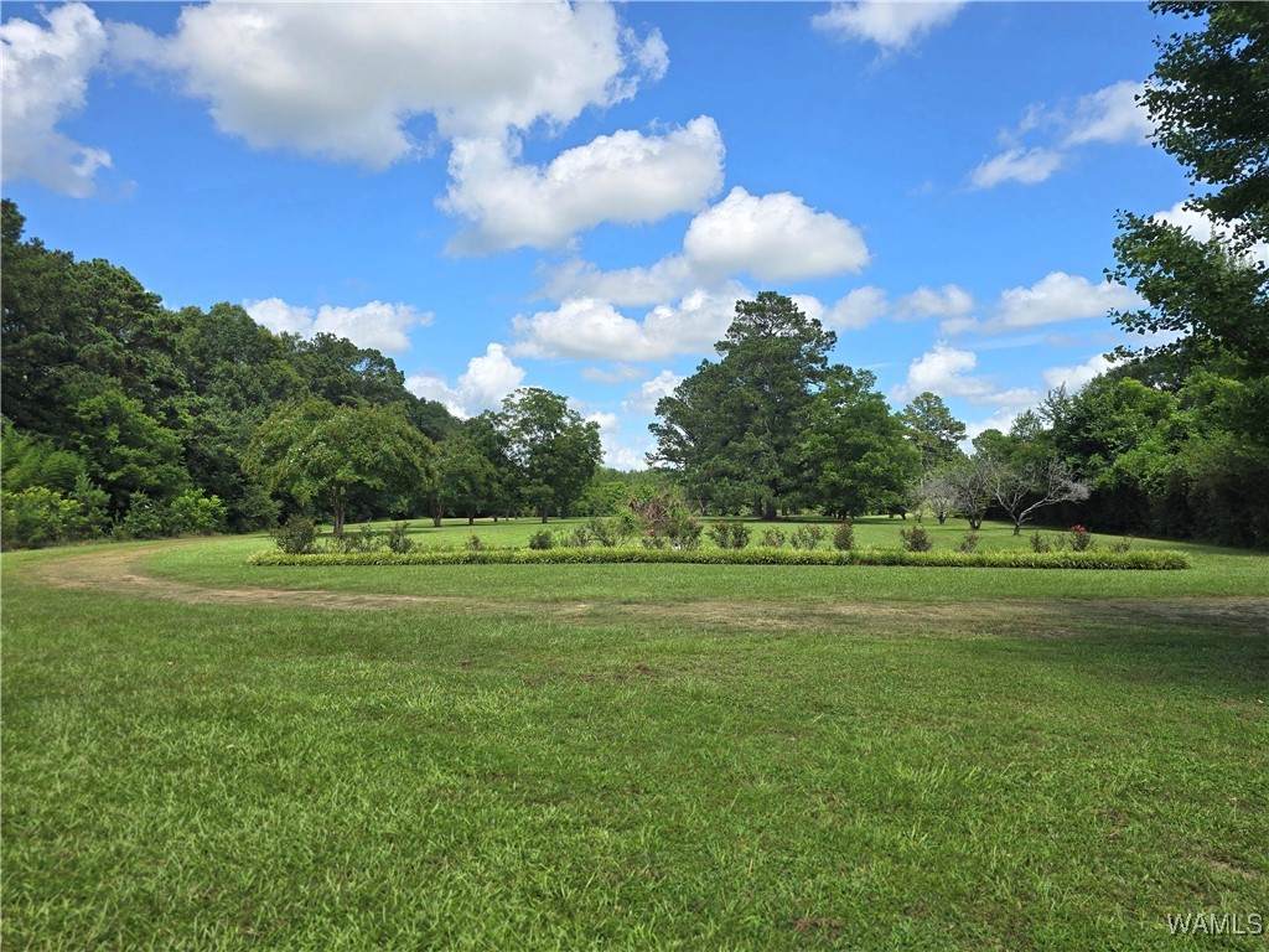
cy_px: 476
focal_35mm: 23
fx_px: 843
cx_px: 634
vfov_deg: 58.9
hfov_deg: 73.9
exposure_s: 1/667
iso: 12
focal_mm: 6.3
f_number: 1.7
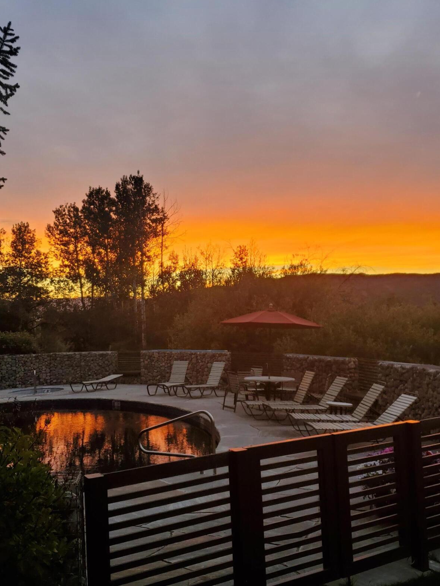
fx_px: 559
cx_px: 190
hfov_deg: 42.9
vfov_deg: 55.4
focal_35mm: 33
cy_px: 292
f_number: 1.5
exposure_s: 1/60
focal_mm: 4.3
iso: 50
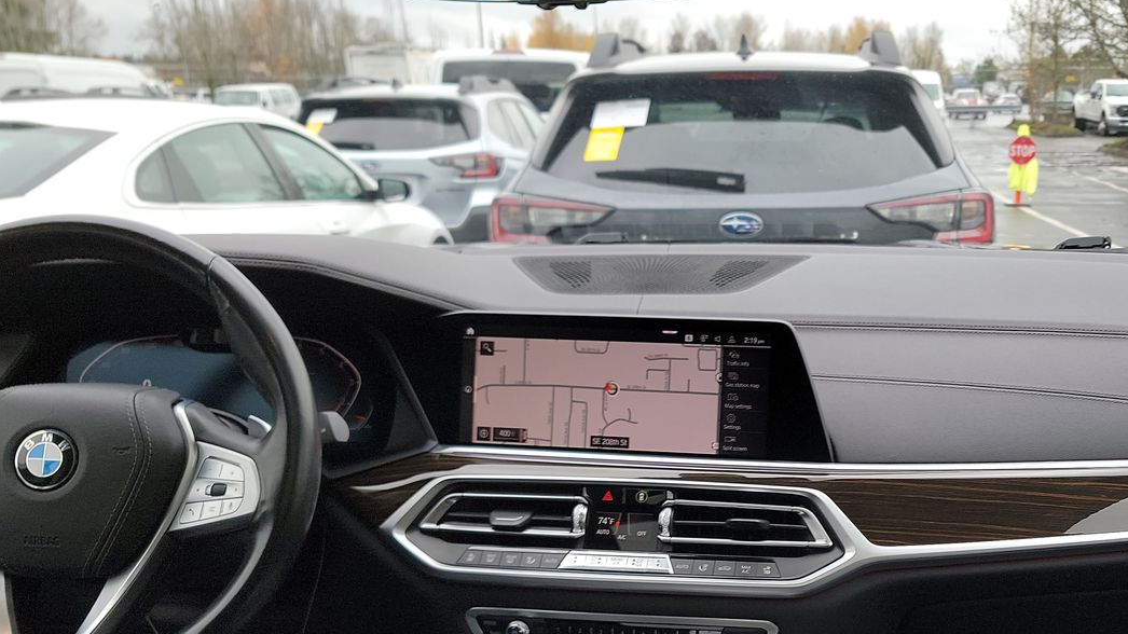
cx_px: 793
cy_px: 505
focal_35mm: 40
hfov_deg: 49.2
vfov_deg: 29.0
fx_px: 1196
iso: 73
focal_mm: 6.7
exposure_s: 1/59
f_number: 1.8
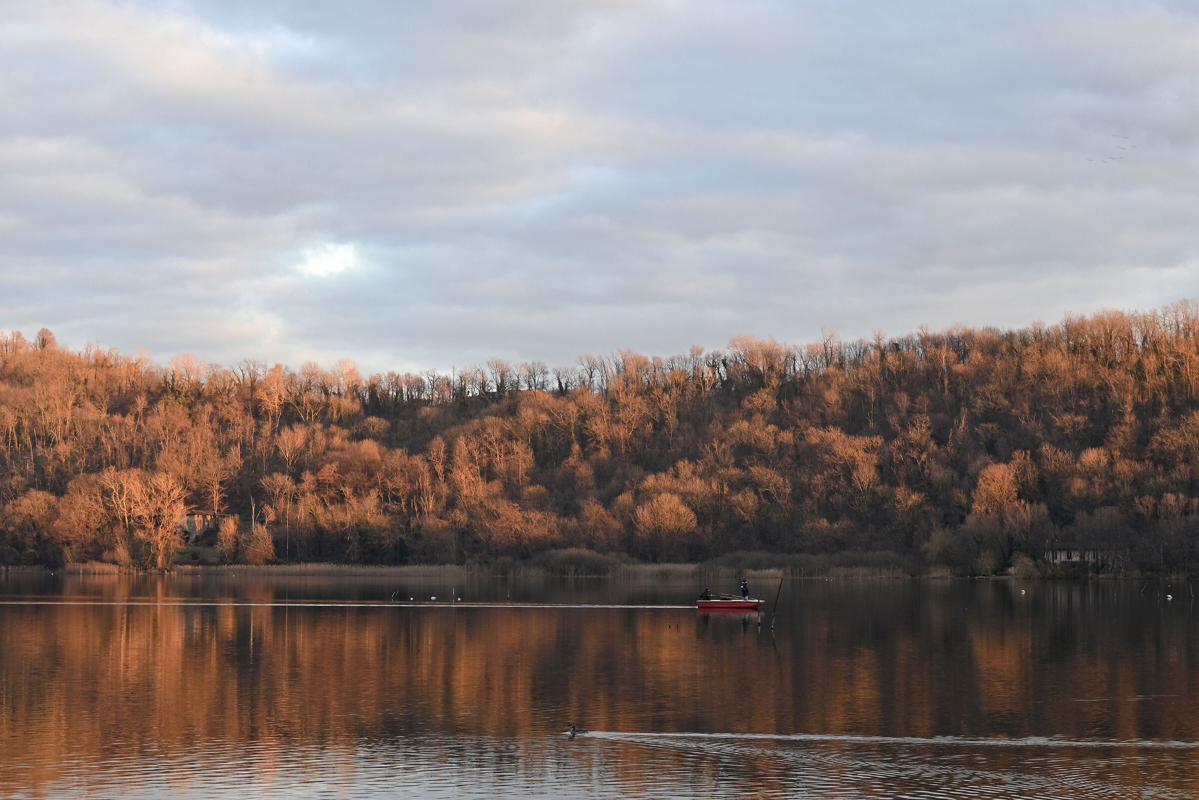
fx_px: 2498
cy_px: 400
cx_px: 600
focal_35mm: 75
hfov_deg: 27.0
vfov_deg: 18.2
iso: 400
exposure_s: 1/50
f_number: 8
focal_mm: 50
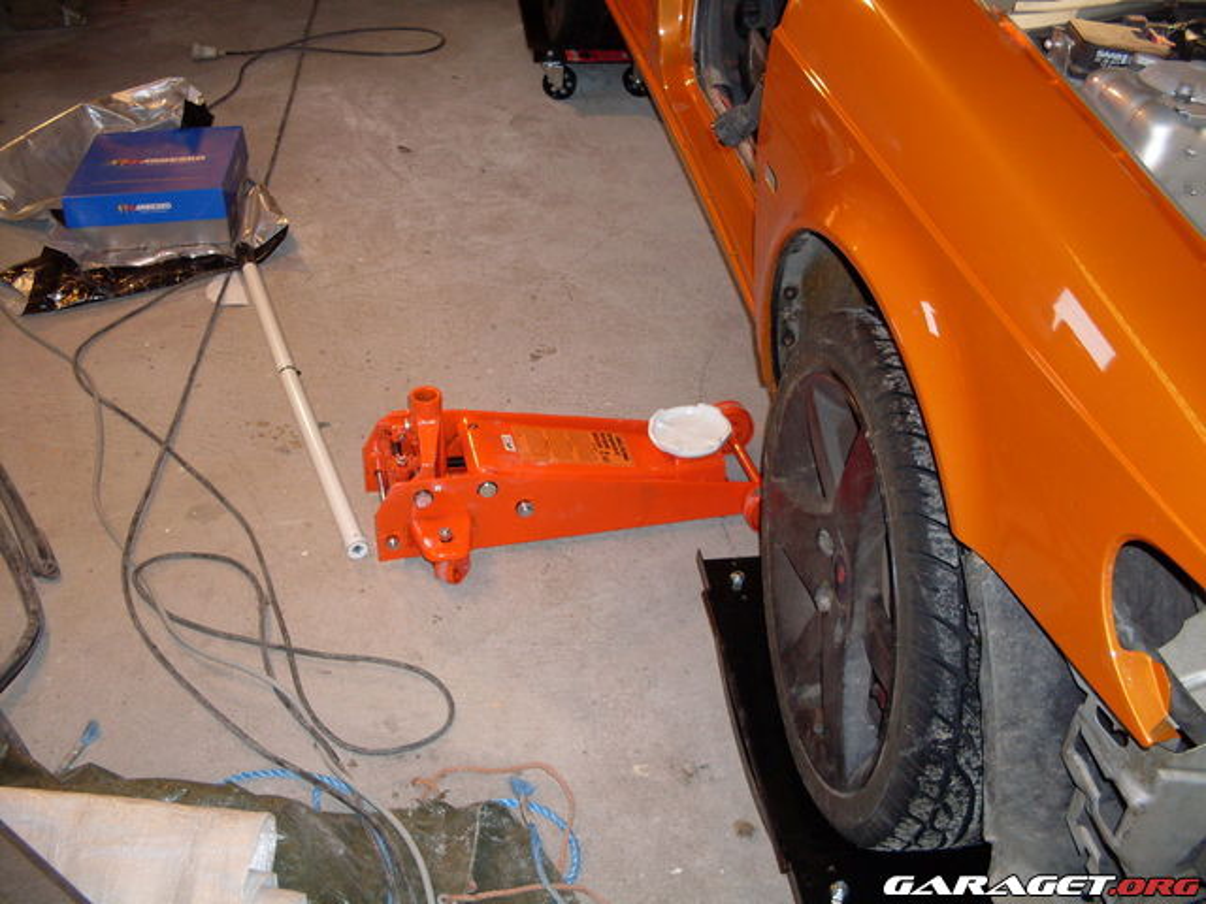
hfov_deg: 49.0
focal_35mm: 38
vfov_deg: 37.7
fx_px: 1324
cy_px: 452
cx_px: 603
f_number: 2.8
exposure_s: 1/45
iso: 100
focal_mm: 6.3
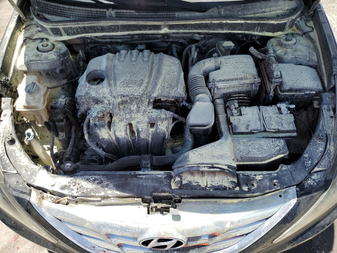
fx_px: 253
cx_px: 168
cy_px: 126
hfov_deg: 67.3
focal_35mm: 26
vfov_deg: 53.1
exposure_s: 1/1667
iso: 50
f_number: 1.5
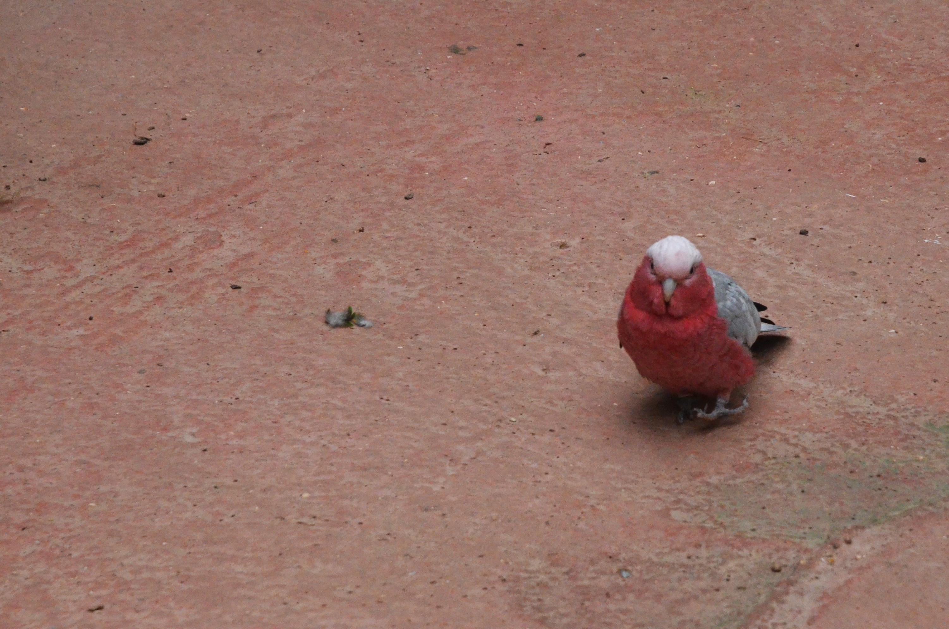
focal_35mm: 105
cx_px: 474
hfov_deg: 19.5
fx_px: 2763
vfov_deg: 13.0
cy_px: 314
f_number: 5.6
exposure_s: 1/500
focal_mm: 70
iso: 2500
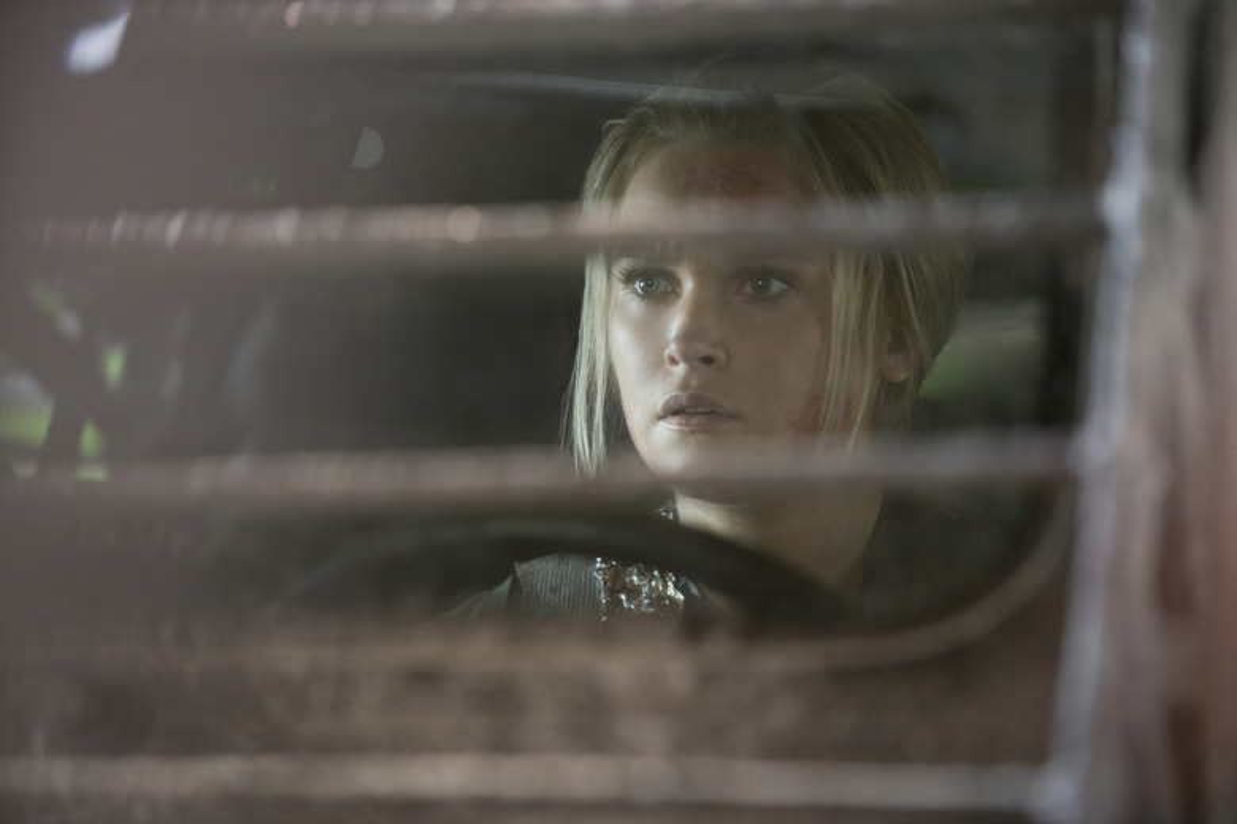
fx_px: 5841
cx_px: 618
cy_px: 412
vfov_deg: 8.1
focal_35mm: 170
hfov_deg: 12.1
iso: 800
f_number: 2.8
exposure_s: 1/160
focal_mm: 170
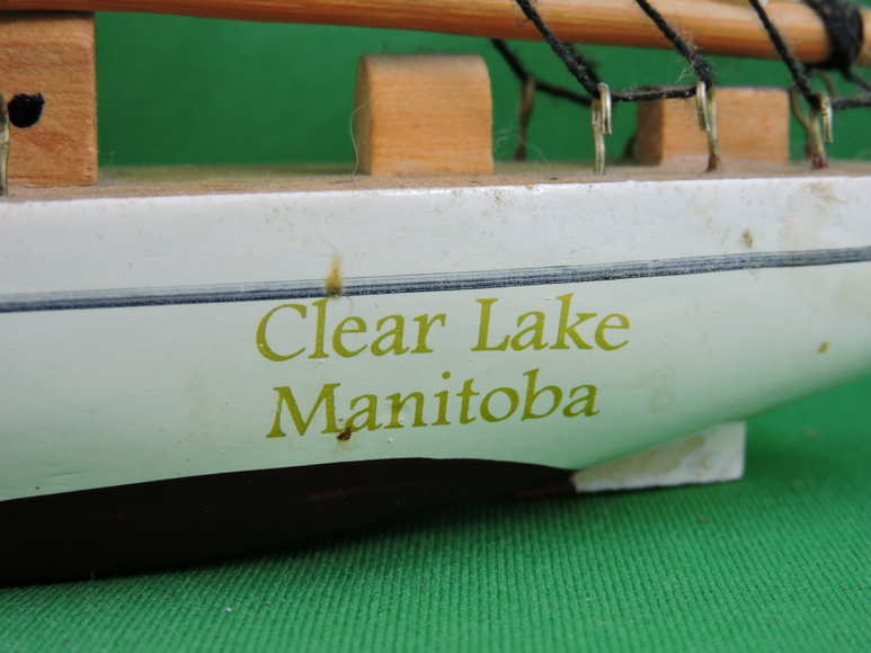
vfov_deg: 24.4
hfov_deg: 32.2
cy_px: 326
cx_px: 436
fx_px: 1510
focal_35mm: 60
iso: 560
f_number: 4.2
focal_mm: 10.7
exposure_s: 1/125
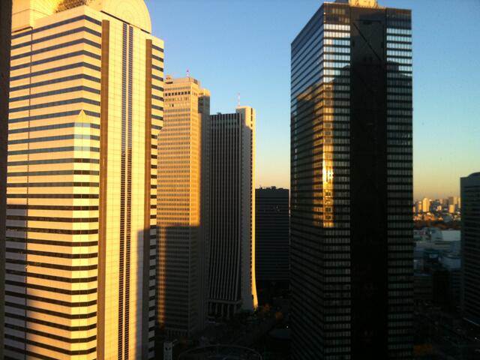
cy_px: 180
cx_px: 240
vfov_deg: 40.7
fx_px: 485
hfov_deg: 52.6
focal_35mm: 35
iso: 80
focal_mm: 3.85
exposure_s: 1/223
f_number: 2.8
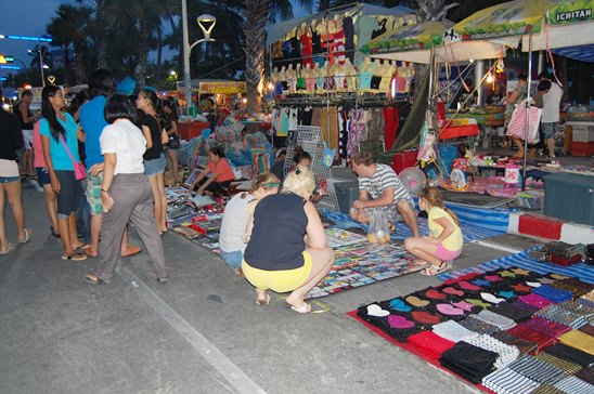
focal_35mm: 30
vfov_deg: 43.5
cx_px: 297
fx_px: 494
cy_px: 197
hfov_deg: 62.0
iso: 400
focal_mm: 20
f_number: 3.8
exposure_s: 1/60
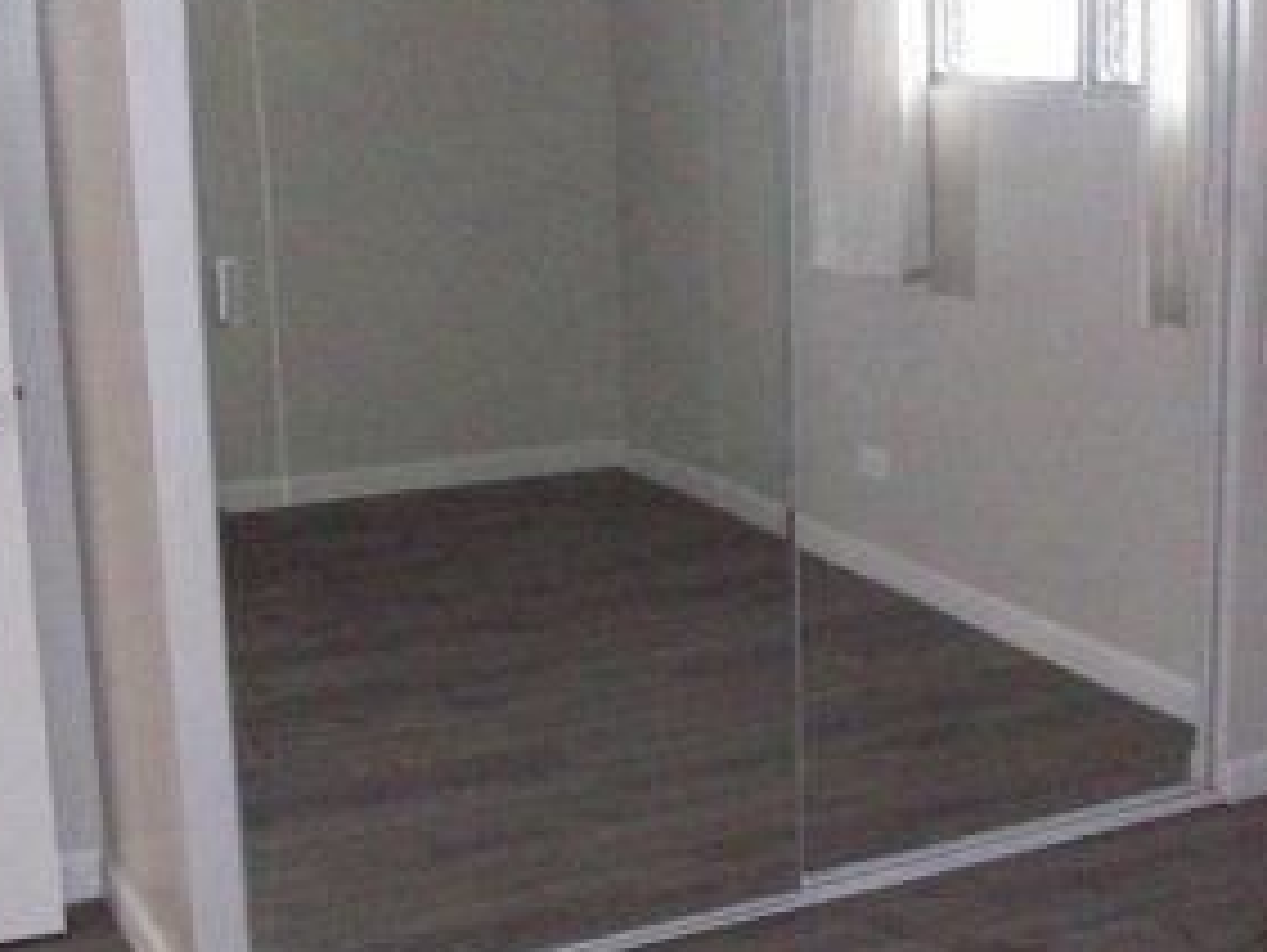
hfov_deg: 35.5
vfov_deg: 26.9
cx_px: 651
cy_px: 292
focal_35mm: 54
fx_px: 1978
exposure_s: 1/128
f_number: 2.8
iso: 800
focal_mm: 5.7
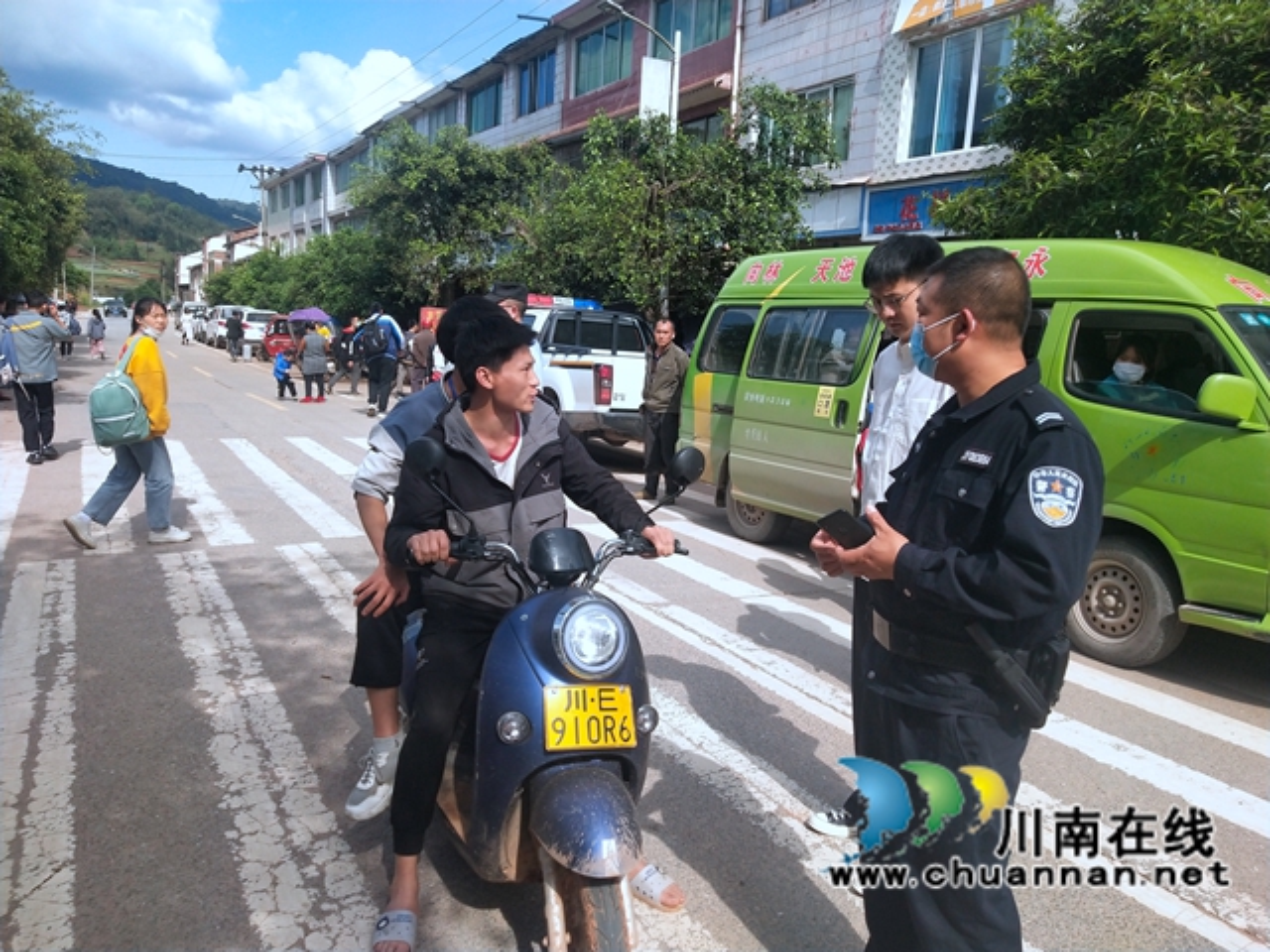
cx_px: 635
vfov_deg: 46.8
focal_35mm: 30
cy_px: 476
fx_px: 1101
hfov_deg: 60.0
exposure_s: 1/1718
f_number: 1.8
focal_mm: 3.95
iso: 60
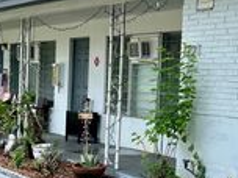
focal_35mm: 79
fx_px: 543
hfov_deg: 24.1
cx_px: 207
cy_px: 105
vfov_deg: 18.6
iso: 80
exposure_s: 1/1751
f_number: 1.78
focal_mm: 6.86
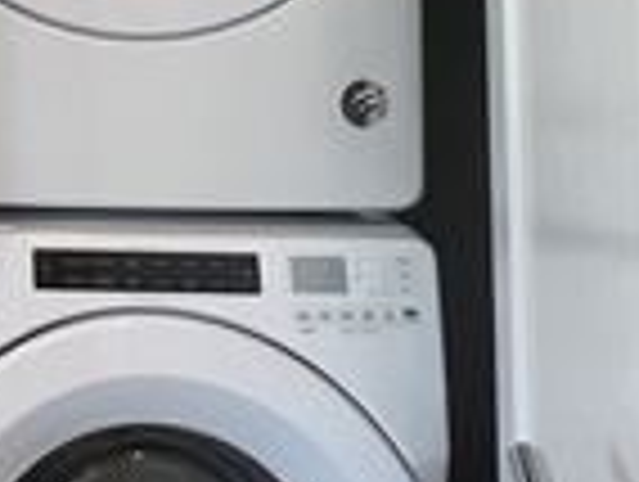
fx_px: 1183
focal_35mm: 64
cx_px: -189
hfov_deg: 25.9
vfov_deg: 20.6
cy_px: -178
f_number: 1.8
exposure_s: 1/120
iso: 160
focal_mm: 1.57
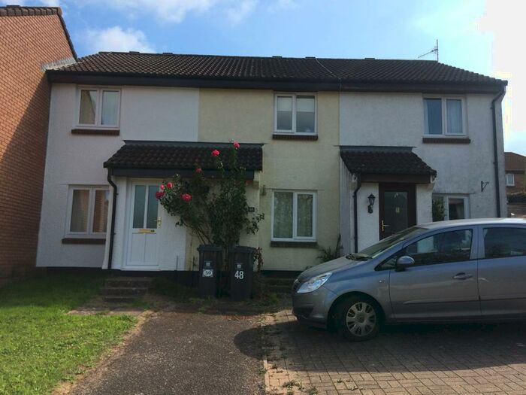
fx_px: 441
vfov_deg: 48.2
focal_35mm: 29
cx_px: 263
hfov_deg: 61.7
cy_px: 198
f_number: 2.2
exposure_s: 1/1580
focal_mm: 4.15
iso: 32
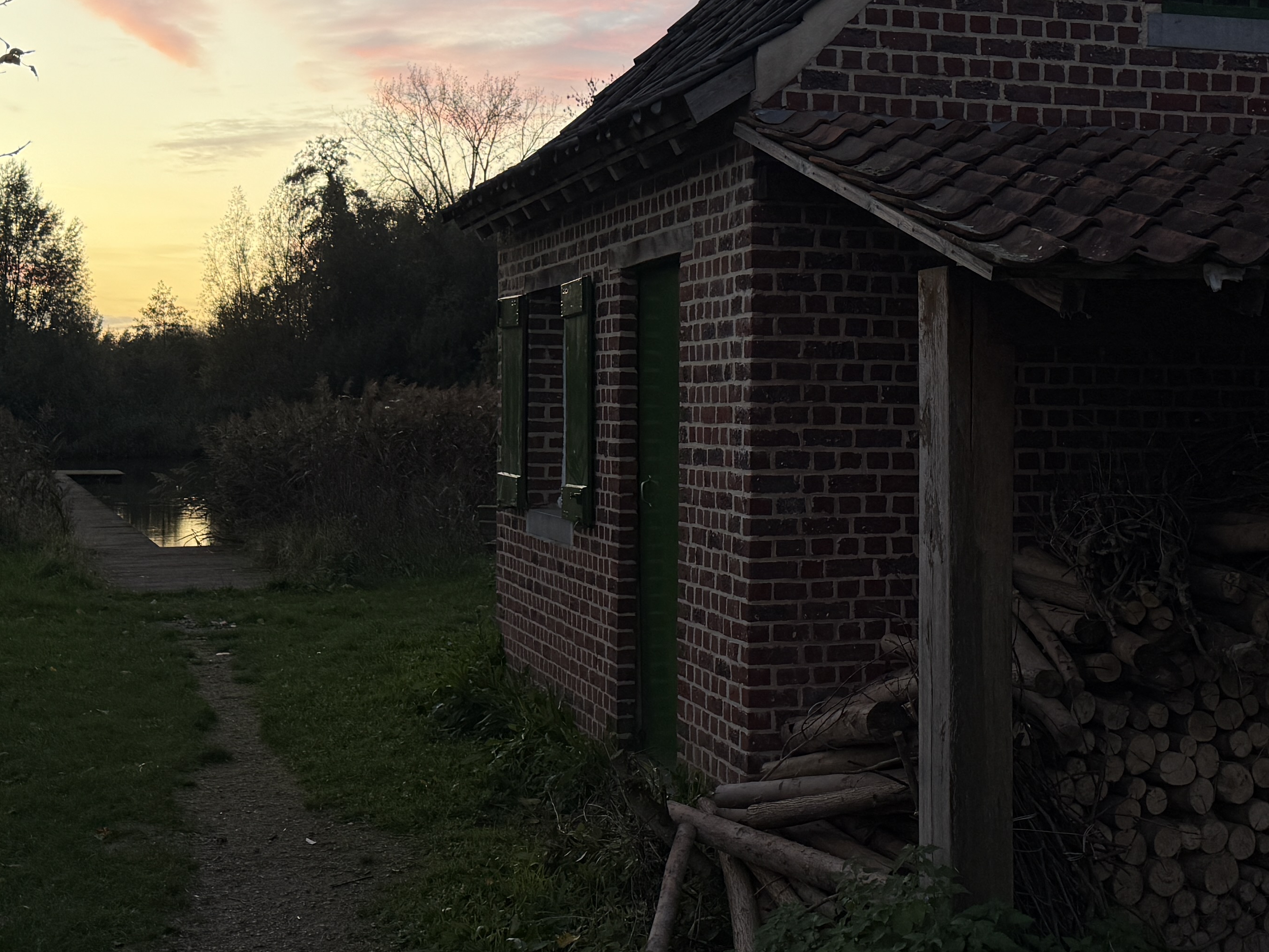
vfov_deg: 28.5
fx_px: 1870
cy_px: 414
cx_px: 735
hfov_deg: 37.4
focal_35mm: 51
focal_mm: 6.76
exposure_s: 1/121
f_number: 1.78
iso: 100
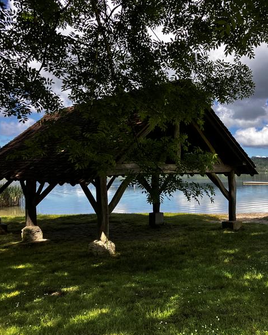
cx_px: 206
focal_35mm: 37
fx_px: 367
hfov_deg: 38.9
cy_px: 168
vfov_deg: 49.1
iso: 32
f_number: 1.8
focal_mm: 3.99
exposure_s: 1/1736
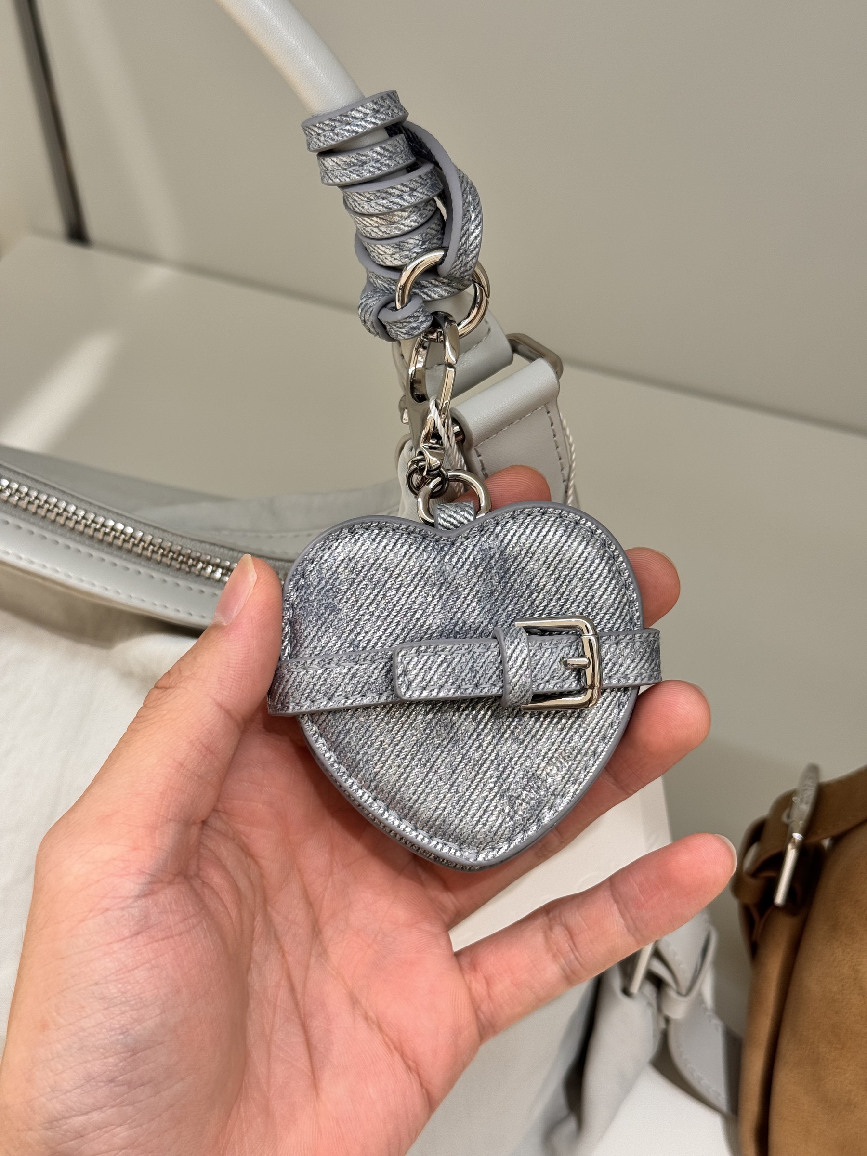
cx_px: 434
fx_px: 1603
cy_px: 578
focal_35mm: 48
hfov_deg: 30.3
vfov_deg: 39.7
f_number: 1.78
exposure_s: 1/175
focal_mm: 6.76
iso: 50
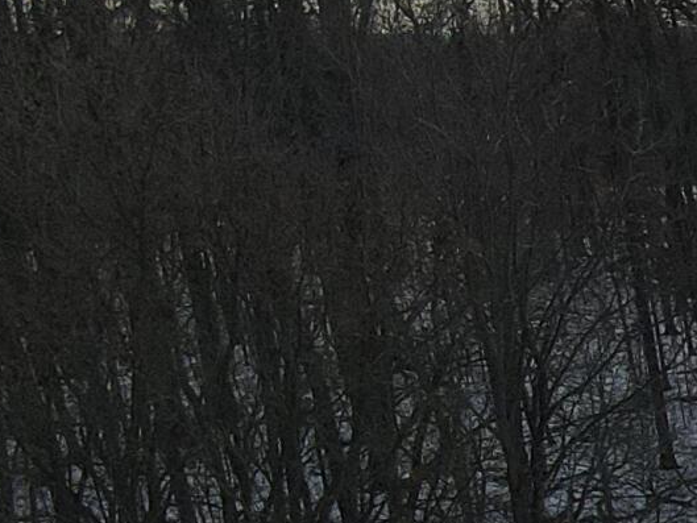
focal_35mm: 136
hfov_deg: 11.1
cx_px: 1872
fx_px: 2739
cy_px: 1171
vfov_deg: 9.8
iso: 100
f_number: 2.8
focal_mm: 4.5
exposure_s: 1/1250
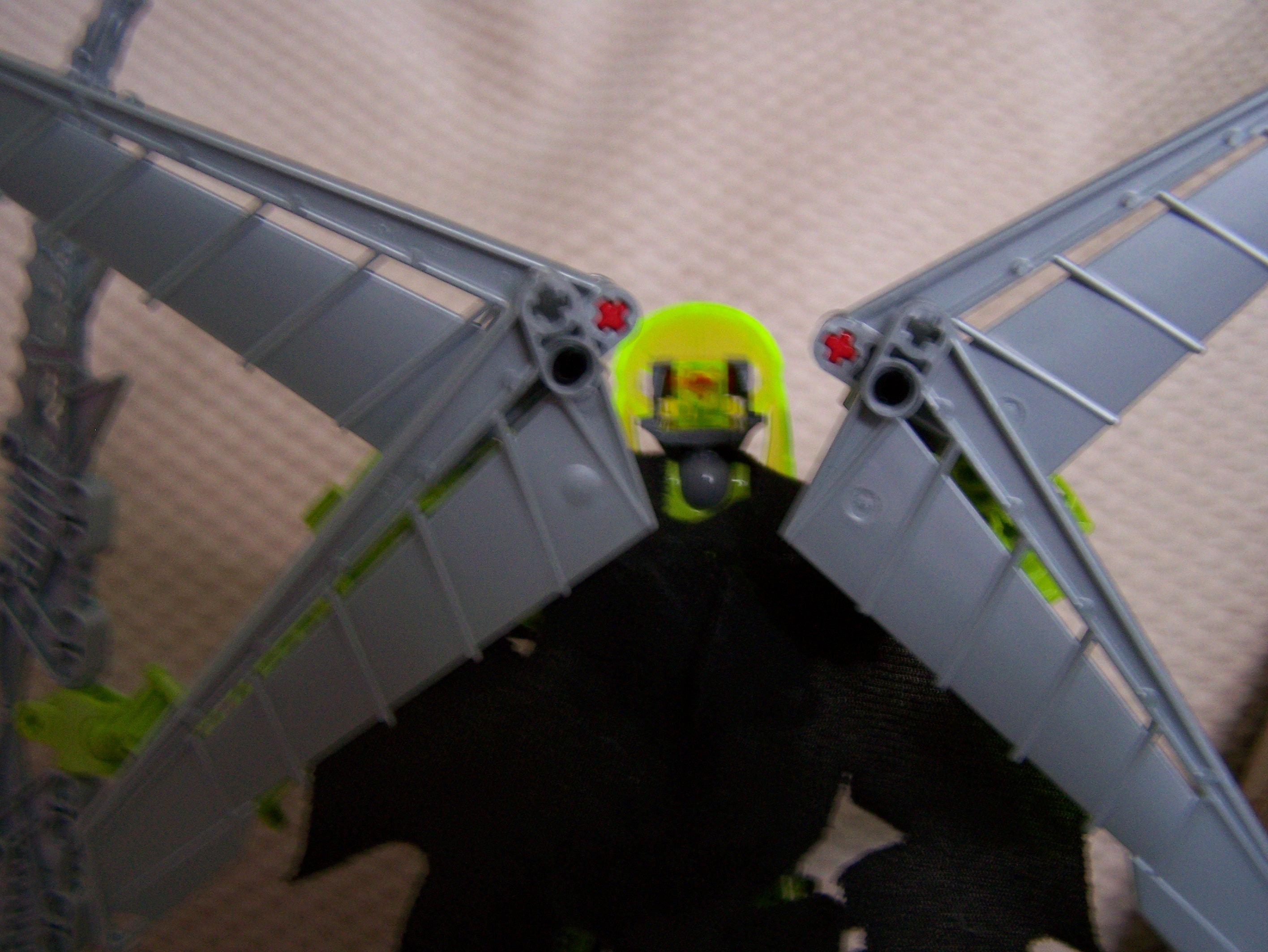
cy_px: 476
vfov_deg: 37.8
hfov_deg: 48.9
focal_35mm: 38
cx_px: 634
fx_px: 1393
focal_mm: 6.3
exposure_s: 1/8
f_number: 2.8
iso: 160
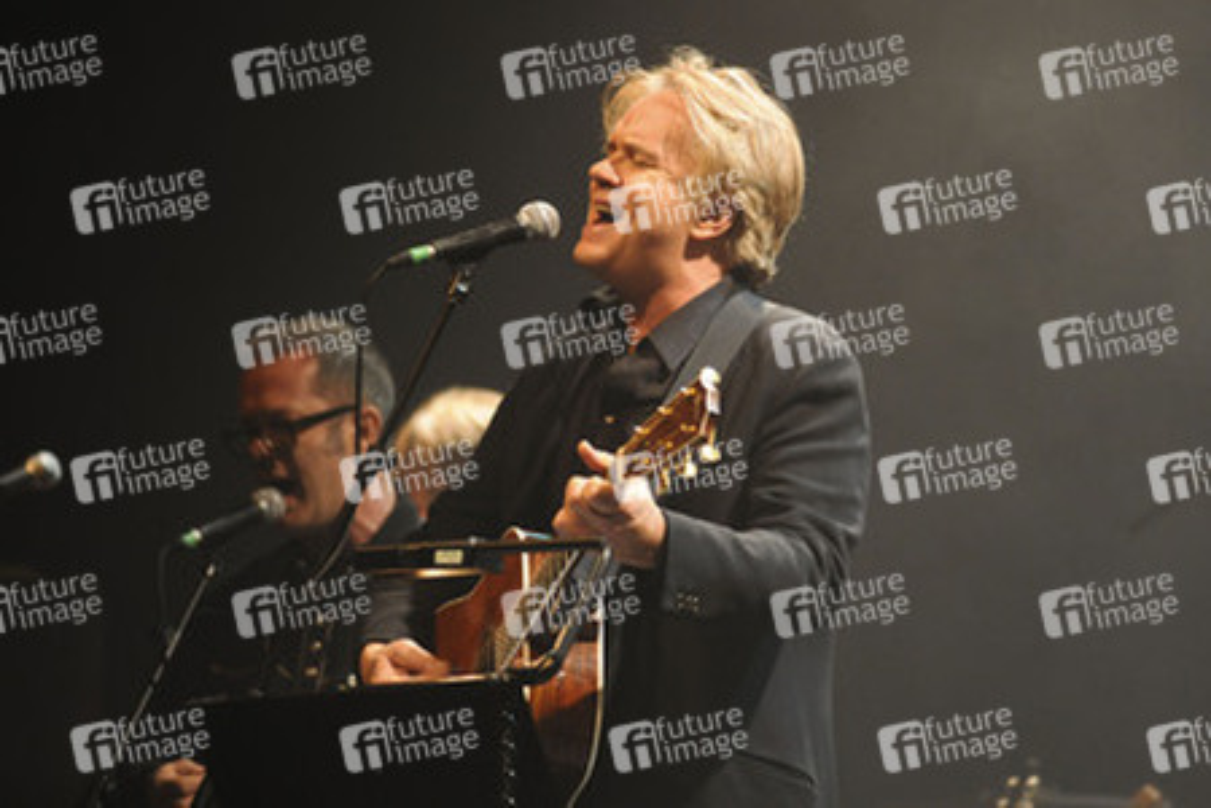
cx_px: 606
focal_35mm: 300
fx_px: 10091
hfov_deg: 6.9
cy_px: 404
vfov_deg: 4.6
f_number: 2.8
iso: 1250
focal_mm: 200
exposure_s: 1/160
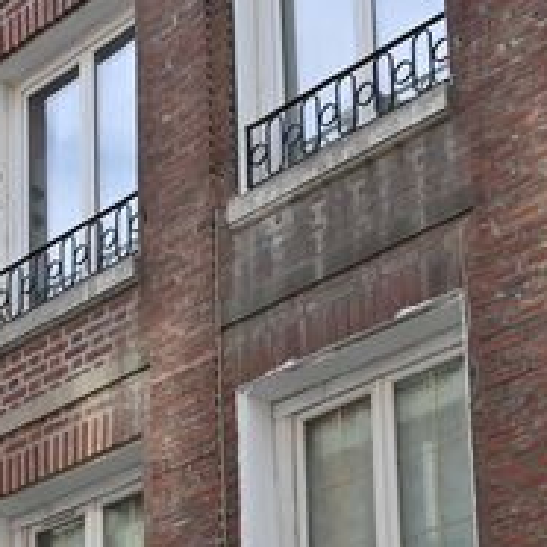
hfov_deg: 14.5
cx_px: -174
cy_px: 765
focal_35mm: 115
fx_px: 2056
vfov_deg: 14.4
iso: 100
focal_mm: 24
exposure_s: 1/250
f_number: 5.6
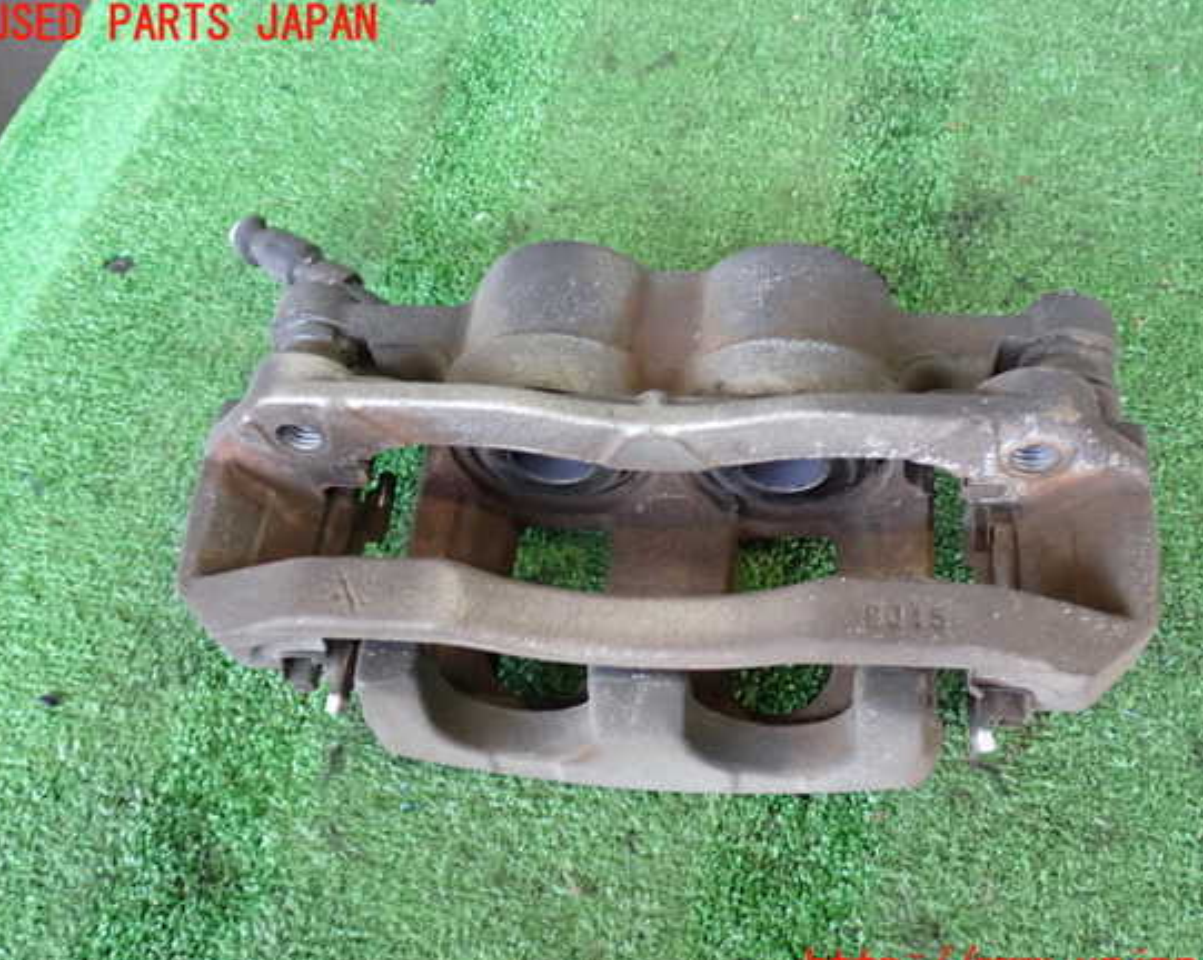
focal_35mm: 39
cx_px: 640
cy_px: 498
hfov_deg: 46.8
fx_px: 1388
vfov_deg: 38.2
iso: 200
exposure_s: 1/40
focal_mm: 6.37
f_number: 2.5
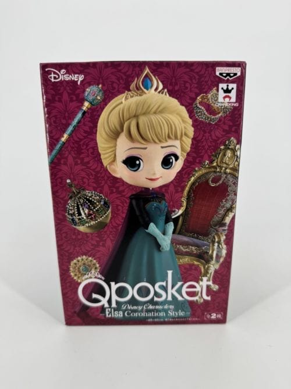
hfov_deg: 56.7
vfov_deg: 71.7
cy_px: 194
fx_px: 270
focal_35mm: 24
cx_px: 146
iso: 80
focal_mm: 6.76
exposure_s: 1/980
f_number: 1.78
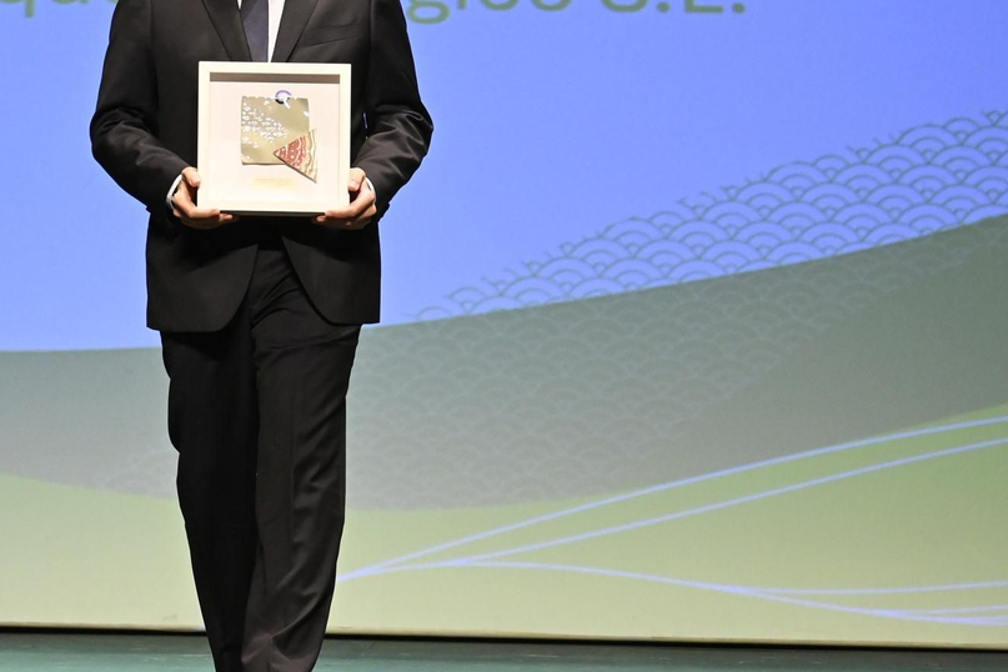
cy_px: 224
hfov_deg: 9.5
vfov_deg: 6.3
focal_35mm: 217
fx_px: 6075
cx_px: 252
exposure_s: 1/200
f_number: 4.8
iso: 2500
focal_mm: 73
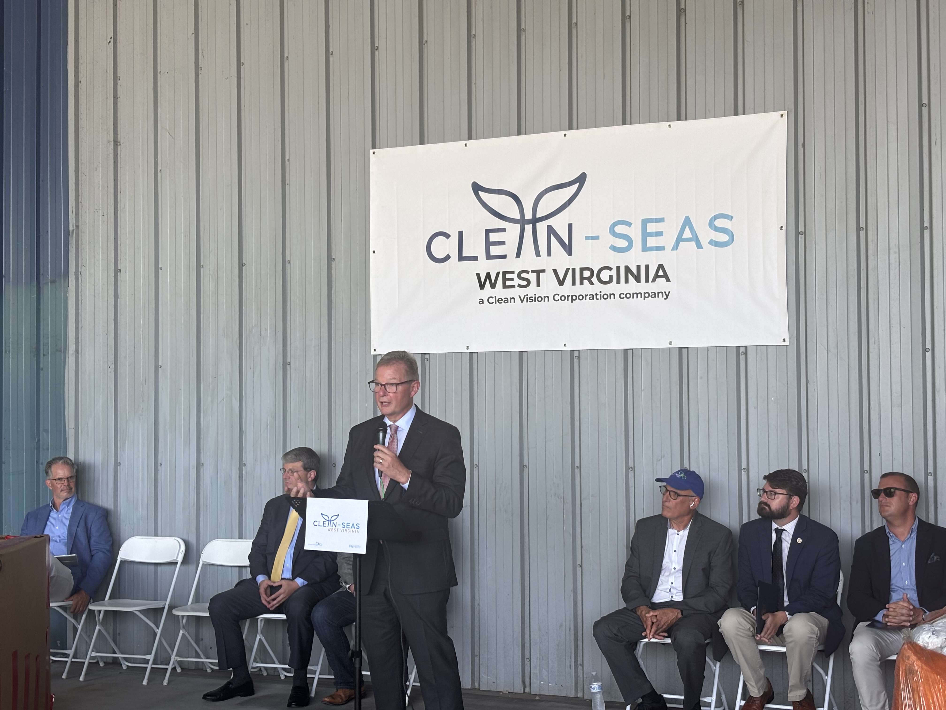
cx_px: 473
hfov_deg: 36.8
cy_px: 355
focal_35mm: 52
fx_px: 1421
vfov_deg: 28.0
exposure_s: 1/121
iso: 40
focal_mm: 5.96
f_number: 1.6
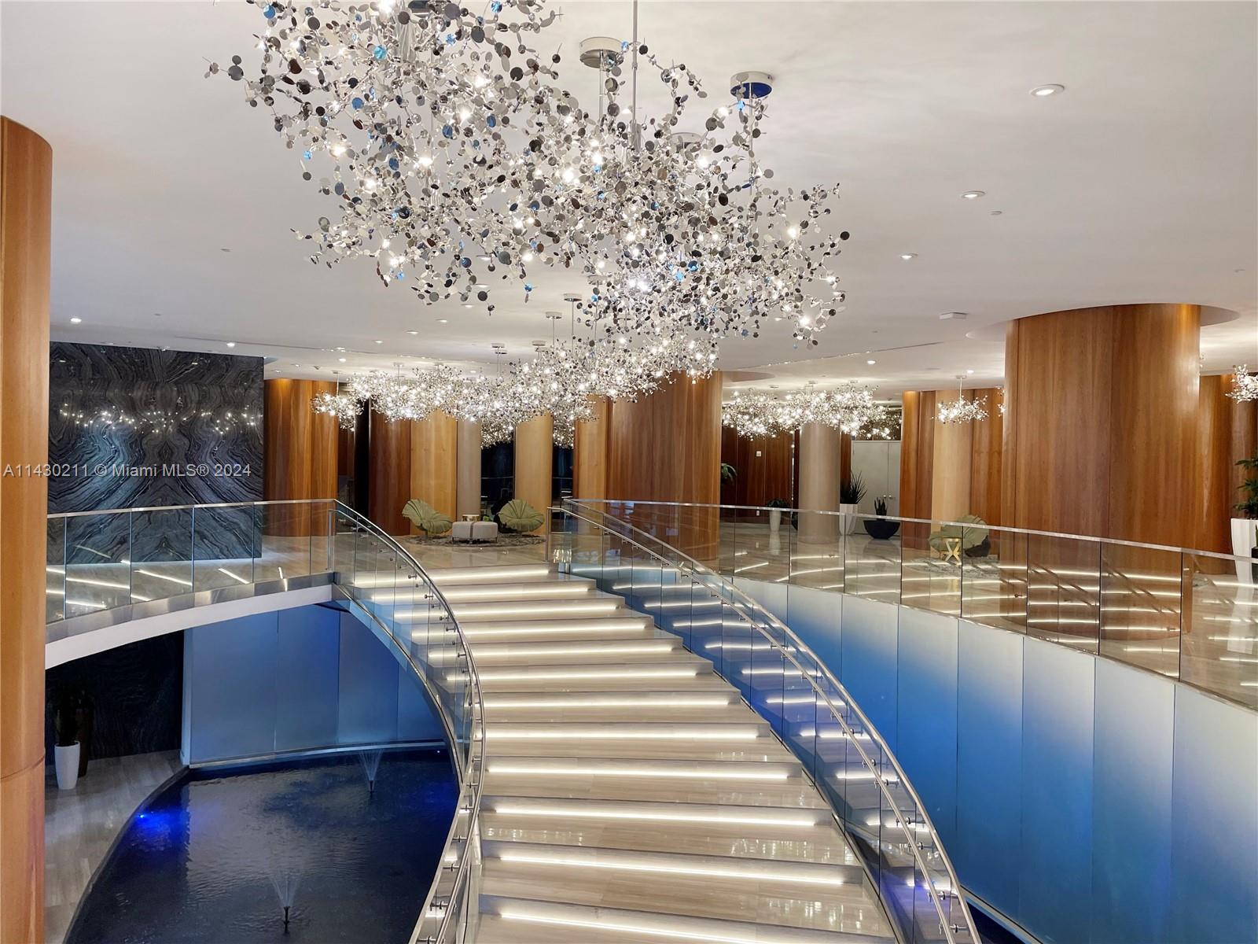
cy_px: 472
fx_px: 945
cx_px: 629
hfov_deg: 67.3
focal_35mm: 26
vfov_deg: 53.1
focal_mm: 4.2
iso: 80
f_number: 1.6
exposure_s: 1/60
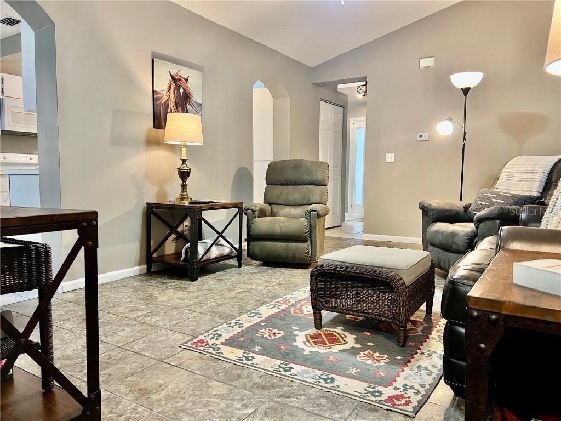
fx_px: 421
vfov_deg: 53.1
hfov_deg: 67.3
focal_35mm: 26
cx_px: 280
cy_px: 210
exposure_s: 1/60
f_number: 1.5
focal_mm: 5.7
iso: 160
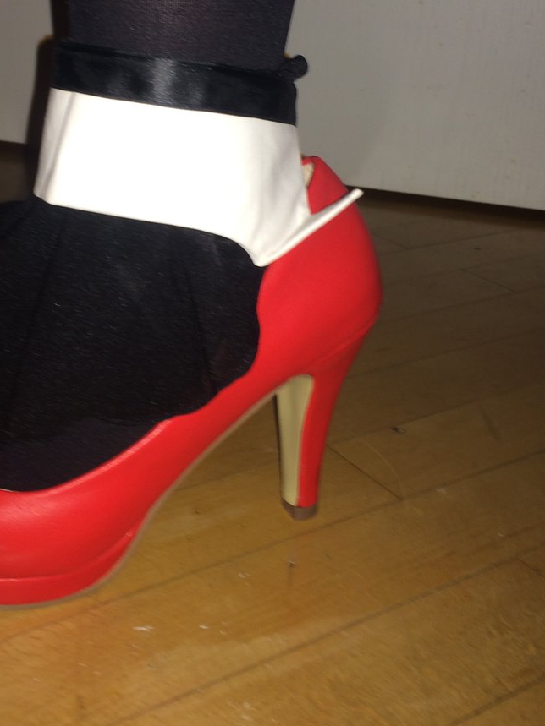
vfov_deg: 41.3
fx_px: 945
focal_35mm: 45
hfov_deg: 31.8
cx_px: 162
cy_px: 219
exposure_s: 1/25
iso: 32
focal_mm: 4.15
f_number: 2.2
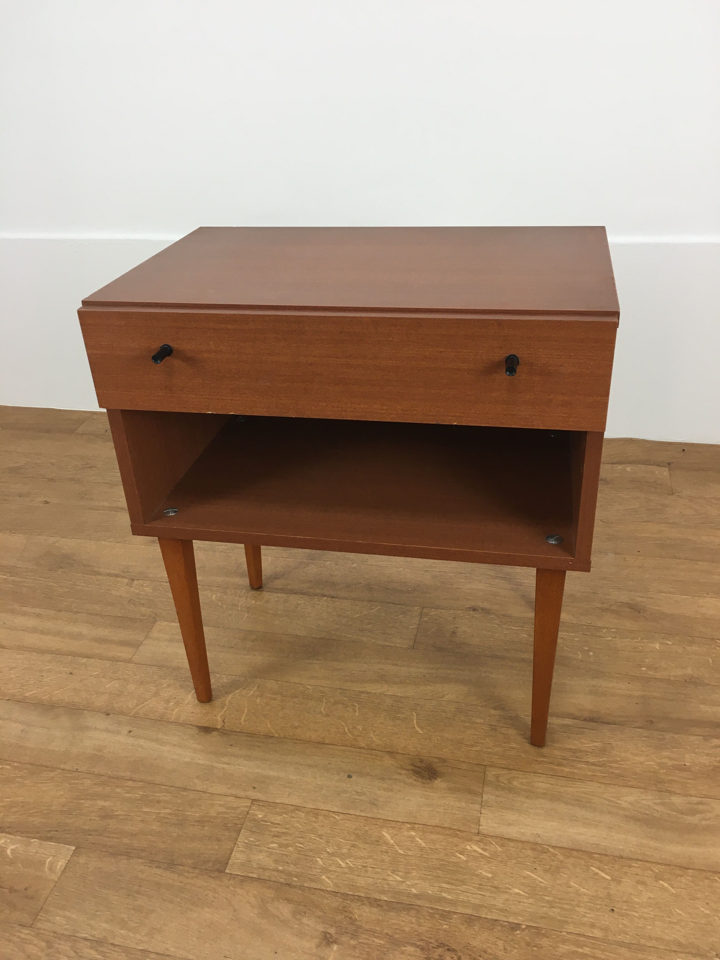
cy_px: 480
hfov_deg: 48.2
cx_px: 360
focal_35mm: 29
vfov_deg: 61.7
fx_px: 804
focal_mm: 4.15
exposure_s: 1/33
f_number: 2.2
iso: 32
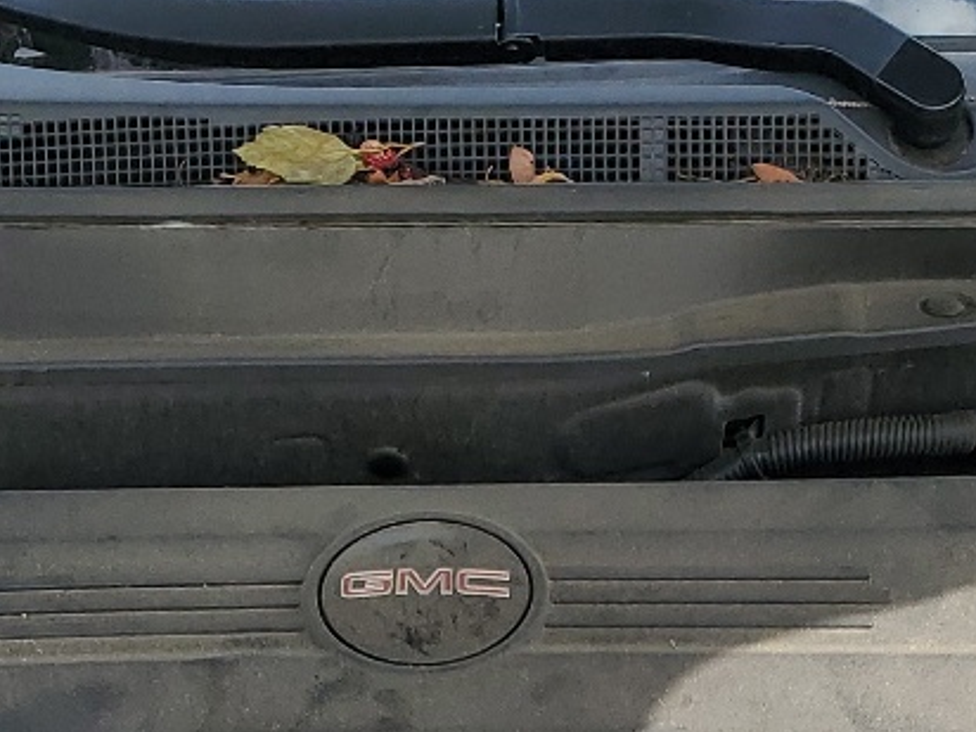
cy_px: 1149
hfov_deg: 19.4
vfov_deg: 13.6
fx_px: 2848
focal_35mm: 101
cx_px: 642
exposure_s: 1/1429
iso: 50
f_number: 1.5
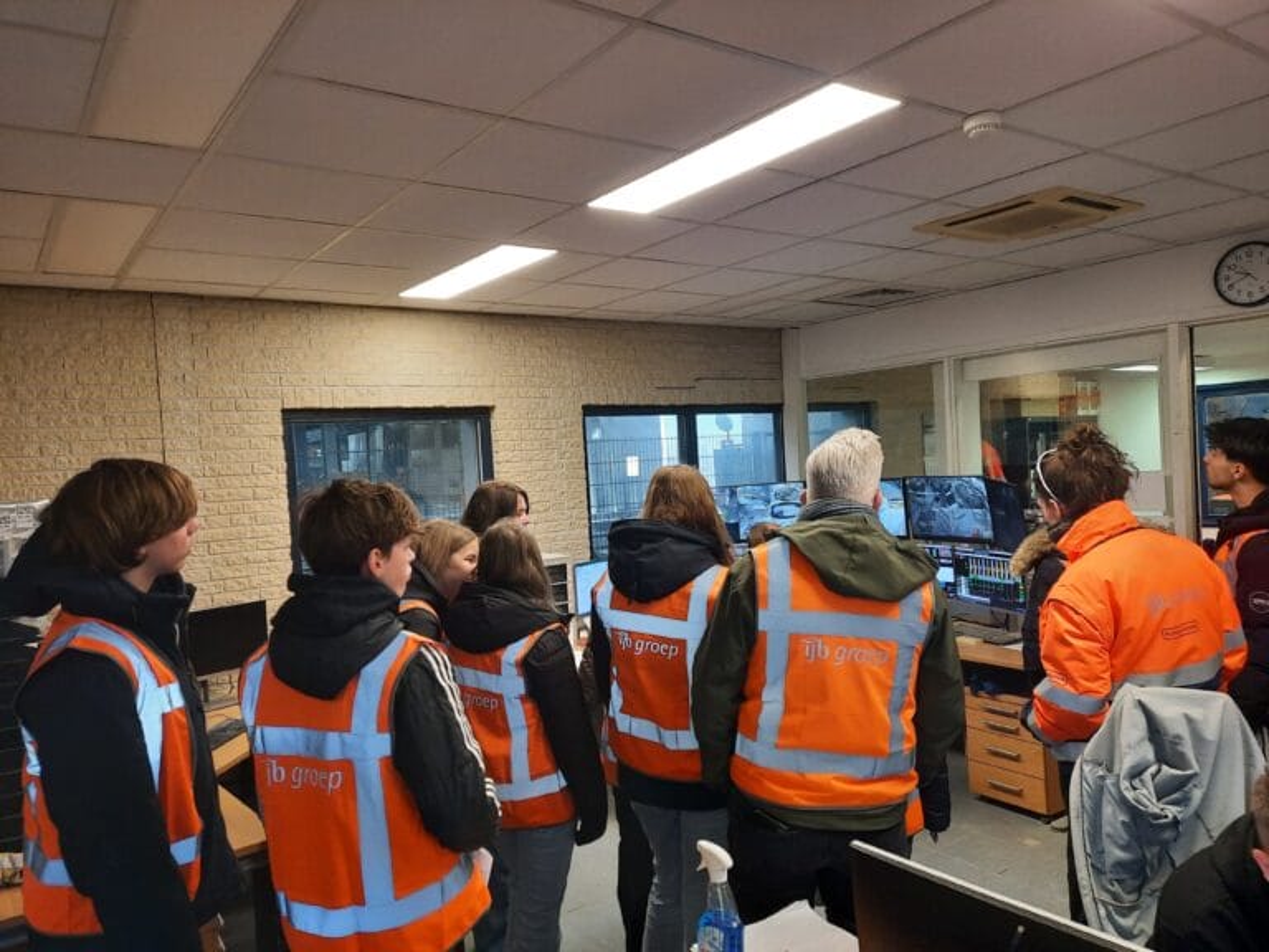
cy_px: 476
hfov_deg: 69.4
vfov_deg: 54.9
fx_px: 916
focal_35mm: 25
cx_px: 634
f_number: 2
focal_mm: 4.6
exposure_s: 1/50
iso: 250
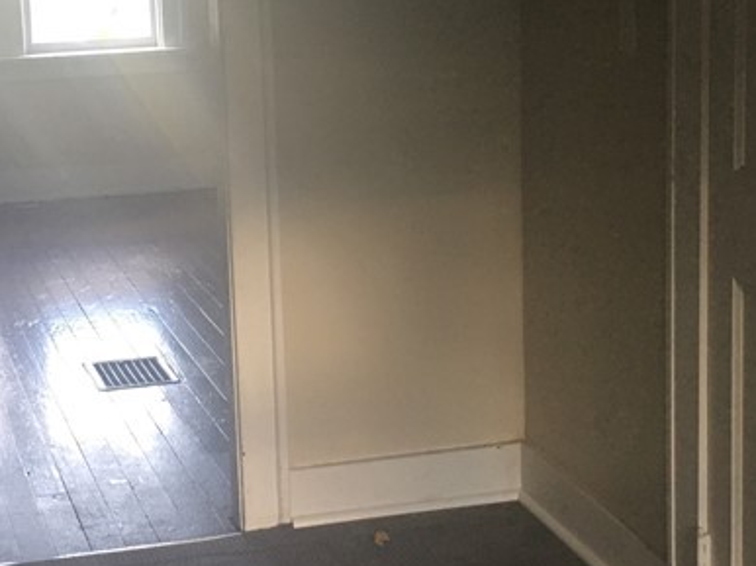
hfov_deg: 25.3
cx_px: 280
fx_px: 1681
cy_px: 215
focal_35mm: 77
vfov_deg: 19.1
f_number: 2.2
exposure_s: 1/15
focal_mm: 4.15
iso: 50
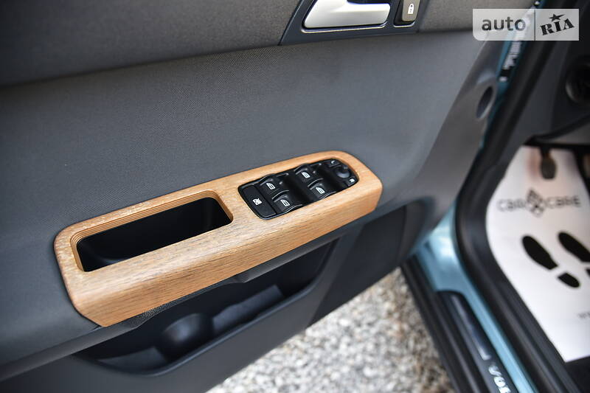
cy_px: 196
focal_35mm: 24
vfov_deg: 53.1
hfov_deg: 73.8
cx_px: 295
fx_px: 393
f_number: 4
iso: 400
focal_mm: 24
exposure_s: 1/60
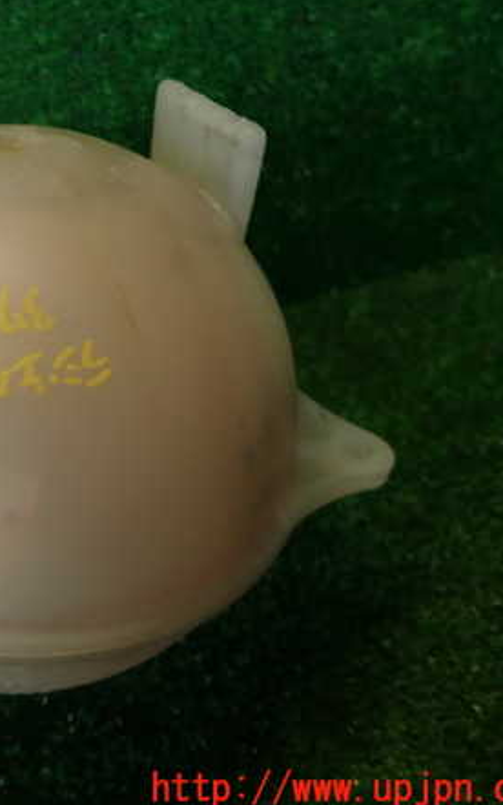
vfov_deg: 54.0
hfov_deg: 32.8
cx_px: 16
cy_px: 402
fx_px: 790
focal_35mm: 36
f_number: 2
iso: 100
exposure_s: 1/60
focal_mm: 4.5
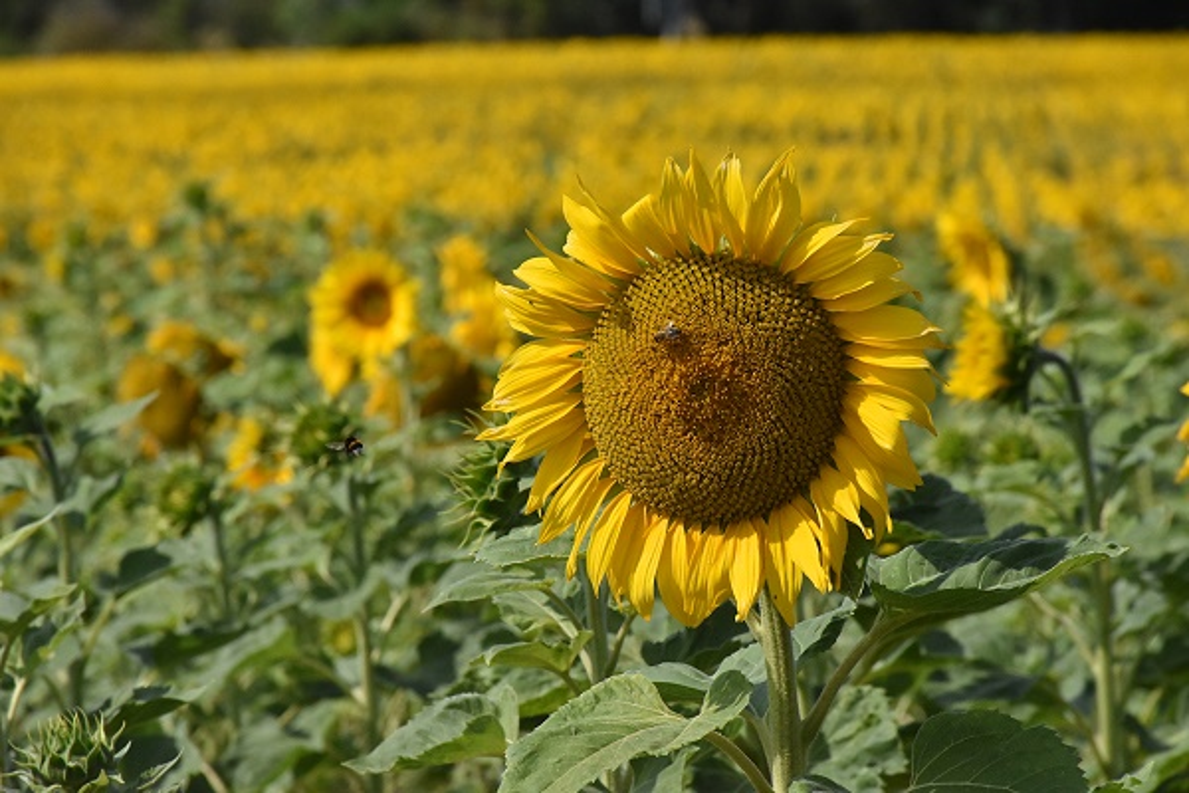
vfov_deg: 6.5
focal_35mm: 210
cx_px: 594
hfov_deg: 9.8
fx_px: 6935
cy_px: 396
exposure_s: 1/8000
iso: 1800
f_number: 10
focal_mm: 140
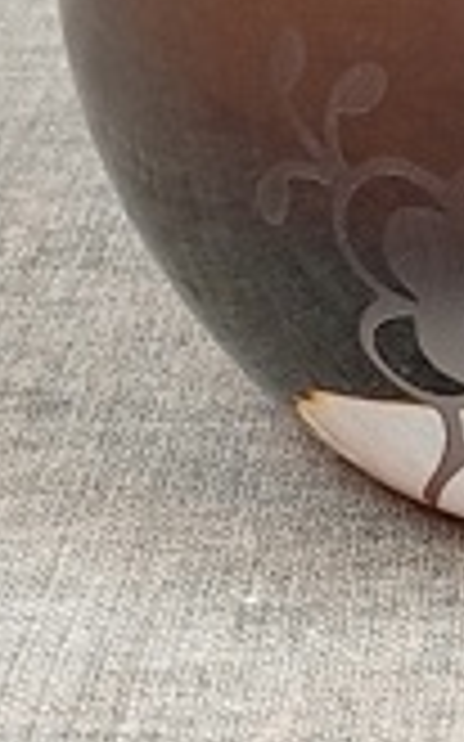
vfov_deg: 9.6
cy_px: -522
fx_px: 4232
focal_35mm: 209
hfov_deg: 6.2
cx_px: 748
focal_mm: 3.98
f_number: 1.8
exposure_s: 1/33.3
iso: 700
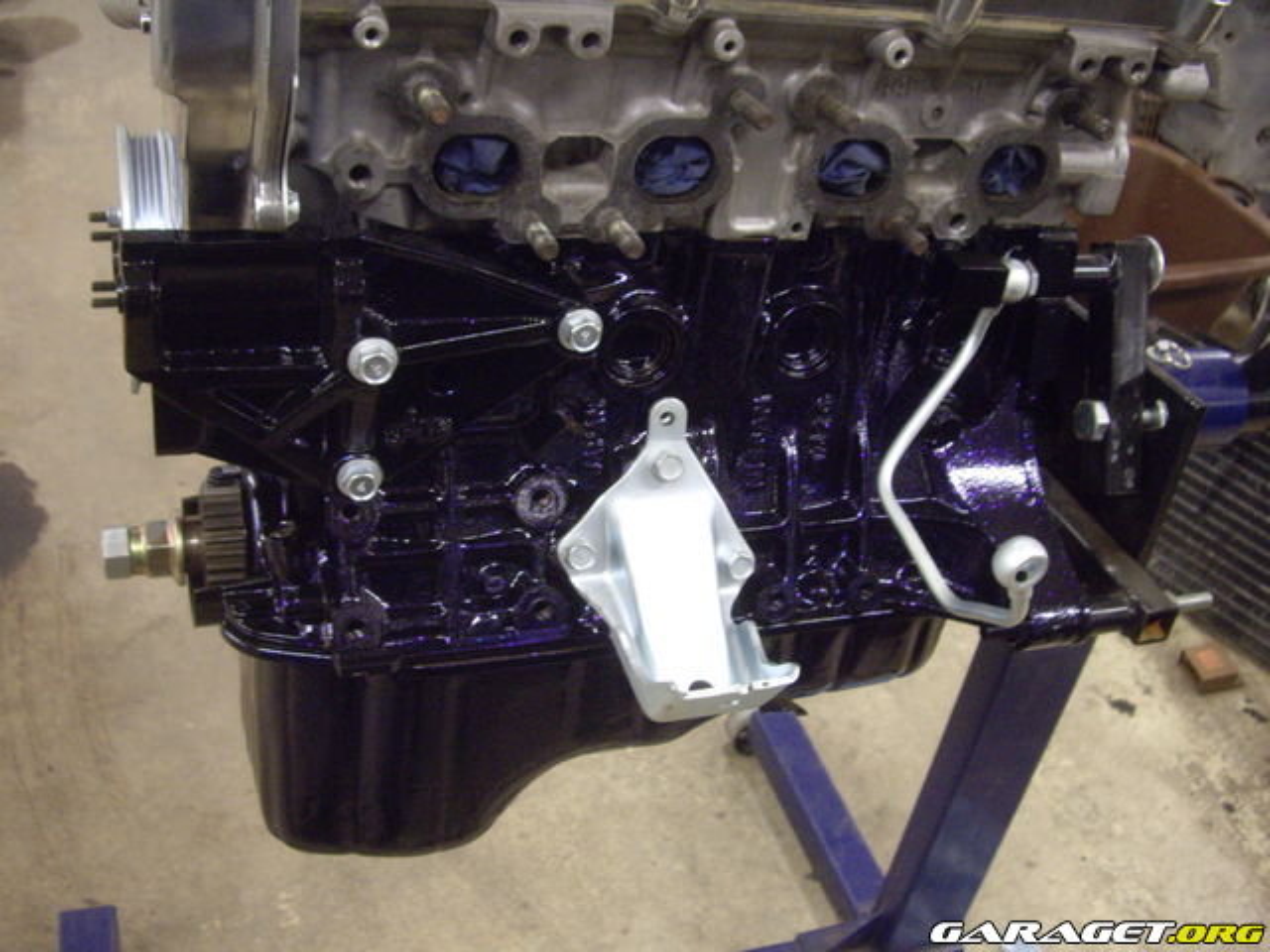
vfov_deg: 37.7
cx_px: 635
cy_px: 476
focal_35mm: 38
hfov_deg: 49.0
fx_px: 1394
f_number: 2.8
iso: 400
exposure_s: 1/30
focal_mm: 7.9
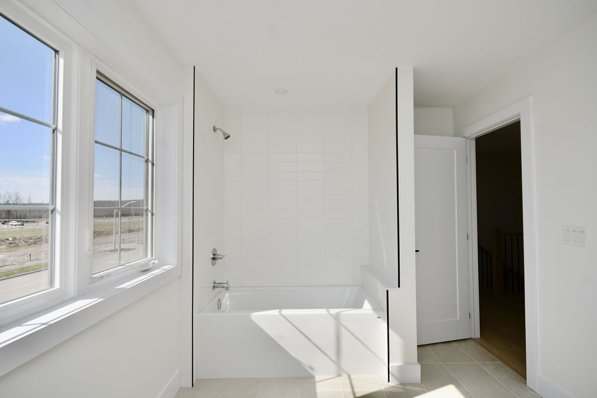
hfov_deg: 92.4
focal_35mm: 17
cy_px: 199
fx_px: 286
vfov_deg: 69.7
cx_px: 298
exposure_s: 1/200
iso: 100
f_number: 7.1
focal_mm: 11.5
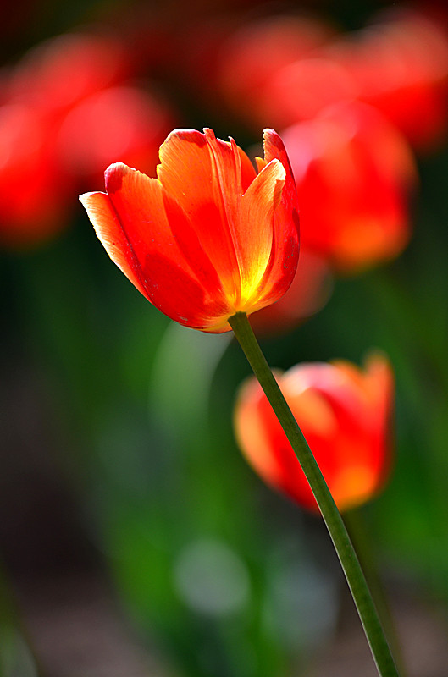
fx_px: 5631
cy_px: 338
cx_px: 224
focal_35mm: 300
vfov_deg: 6.9
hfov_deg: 4.6
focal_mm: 200
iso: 200
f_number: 2.8
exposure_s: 1/2000
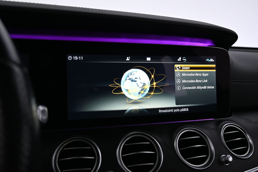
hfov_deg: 60.7
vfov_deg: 42.6
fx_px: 220
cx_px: 129
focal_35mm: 31
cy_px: 86
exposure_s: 1/30
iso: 1100
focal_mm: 20.5
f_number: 3.8
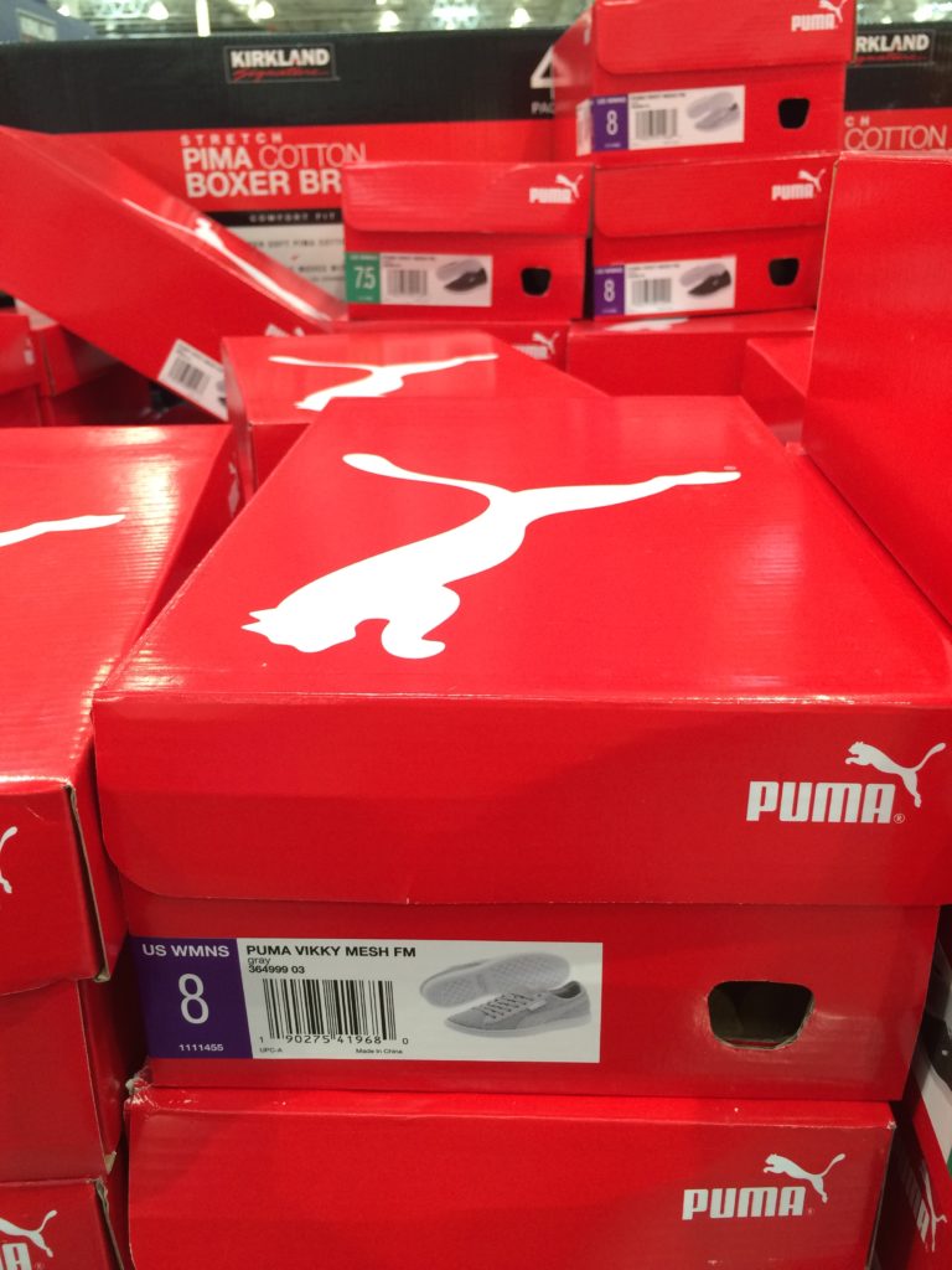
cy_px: 635
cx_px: 476
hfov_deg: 48.2
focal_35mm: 29
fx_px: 1063
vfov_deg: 61.7
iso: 80
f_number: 2.2
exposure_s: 1/30
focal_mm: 4.15
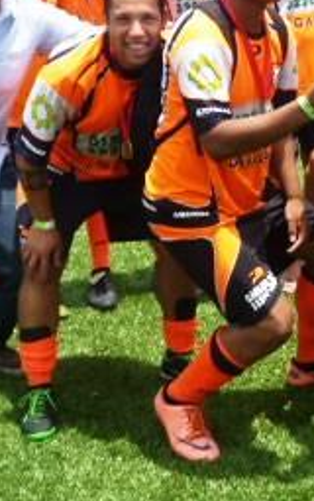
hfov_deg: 15.1
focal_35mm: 85
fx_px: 1161
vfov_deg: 24.1
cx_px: 330
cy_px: 128
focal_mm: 5.7
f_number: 3.3
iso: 100
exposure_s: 1/800
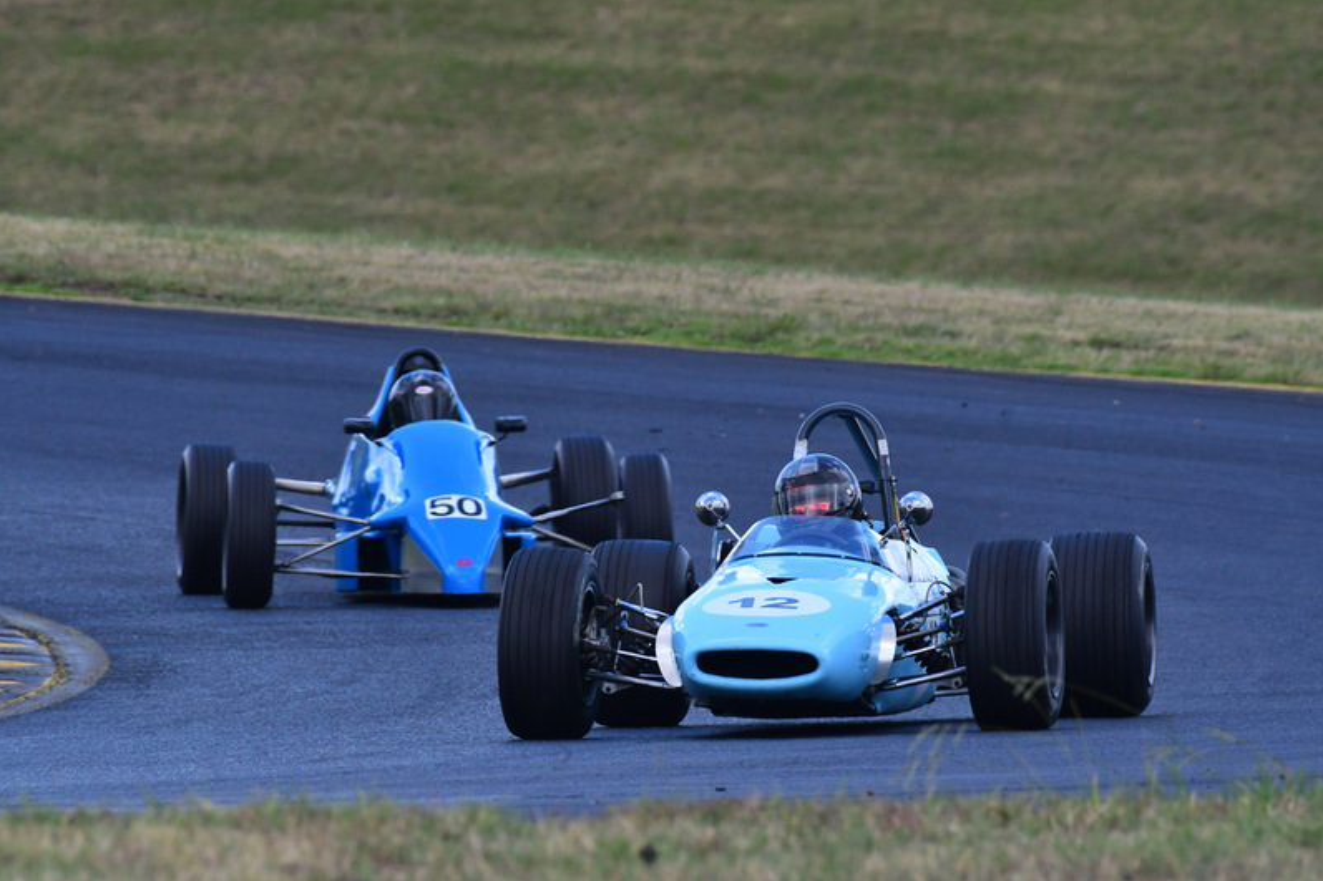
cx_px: 662
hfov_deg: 2.7
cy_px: 440
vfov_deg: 1.8
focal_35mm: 753
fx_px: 27665
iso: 1000
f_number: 11
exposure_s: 1/640
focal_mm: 500
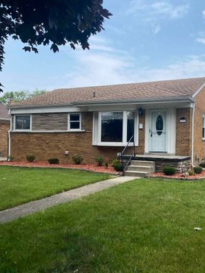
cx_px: 140
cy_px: 136
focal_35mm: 35
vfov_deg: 52.6
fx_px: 276
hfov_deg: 40.2
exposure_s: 1/2066
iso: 32
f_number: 1.8
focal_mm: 4.25
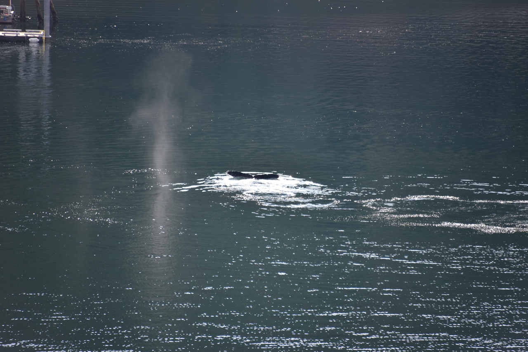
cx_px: 264
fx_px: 4401
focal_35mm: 300
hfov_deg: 6.9
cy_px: 176
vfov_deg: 4.6
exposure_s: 1/640
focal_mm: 300
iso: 360
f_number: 5.6
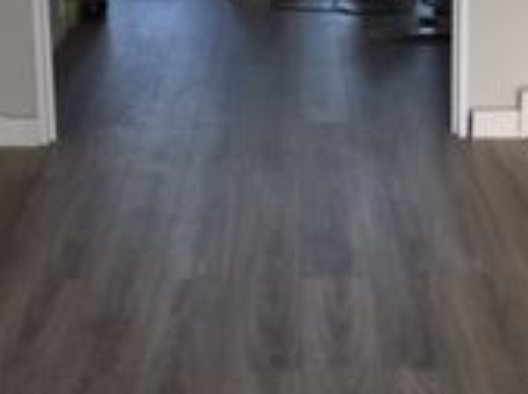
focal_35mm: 82
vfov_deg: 17.5
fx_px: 1249
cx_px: 345
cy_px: -6
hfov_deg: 23.8
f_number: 2.2
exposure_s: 1/33
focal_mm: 4.15
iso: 100
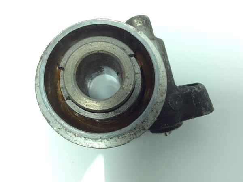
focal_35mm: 32
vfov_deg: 44.0
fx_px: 224
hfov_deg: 56.9
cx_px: 122
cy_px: 91
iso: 32
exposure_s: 1/160
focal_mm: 3.3
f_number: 2.4
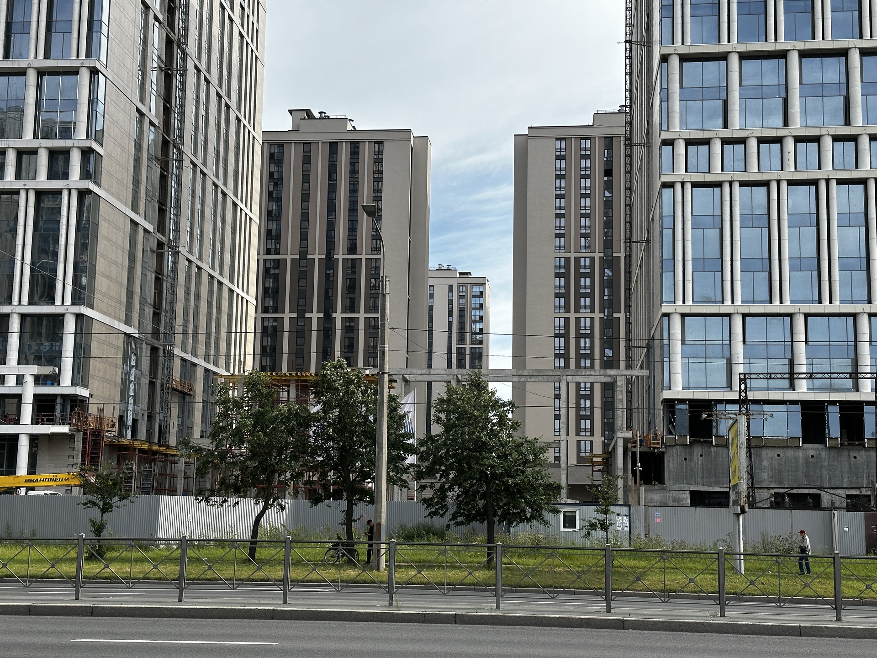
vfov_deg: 30.3
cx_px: 438
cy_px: 329
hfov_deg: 39.7
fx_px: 1216
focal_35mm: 48
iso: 64
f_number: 1.78
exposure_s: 1/2160
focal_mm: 6.86
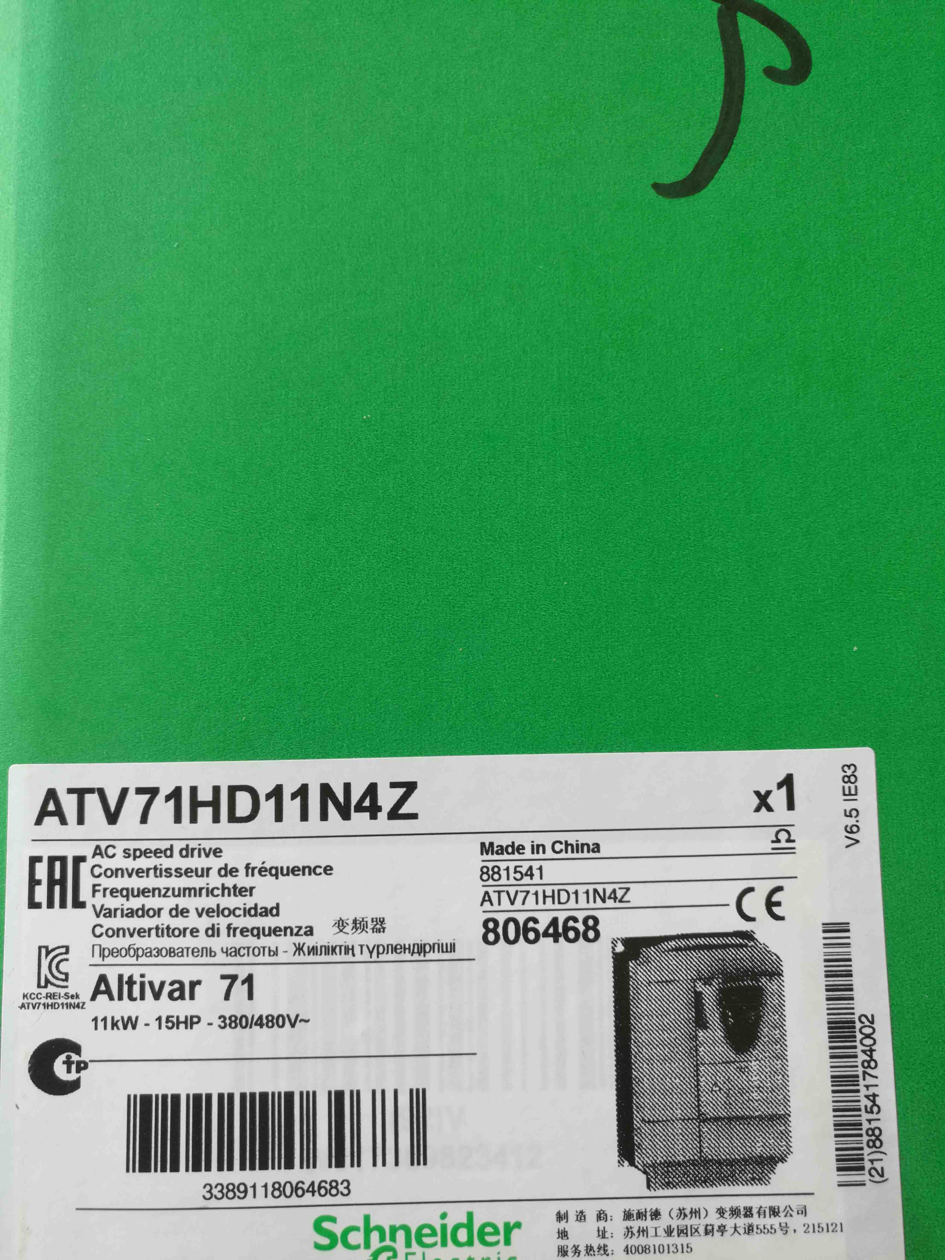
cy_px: 630
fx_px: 983
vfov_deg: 65.3
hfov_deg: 51.4
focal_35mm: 27
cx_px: 472
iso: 80
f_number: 2
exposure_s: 1/33.3
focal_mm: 4.04
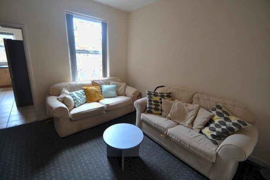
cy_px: 90
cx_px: 135
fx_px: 113
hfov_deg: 100.4
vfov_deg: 77.4
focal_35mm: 15
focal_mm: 10
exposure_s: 1/60
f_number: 3.5
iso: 720
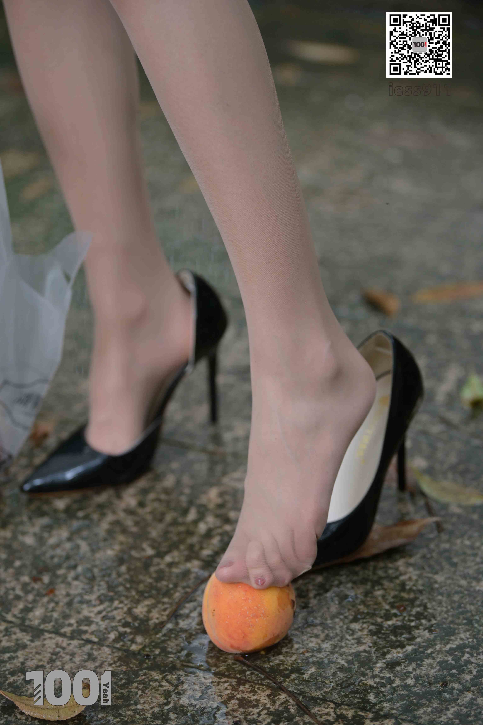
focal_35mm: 110
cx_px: 242
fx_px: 2213
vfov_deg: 18.6
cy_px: 362
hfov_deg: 12.5
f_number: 2.8
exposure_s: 1/200
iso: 500
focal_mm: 110
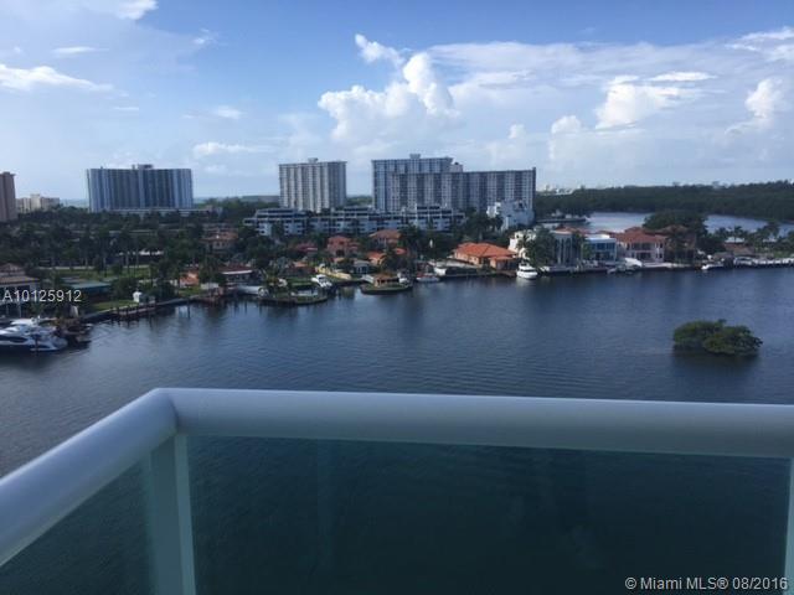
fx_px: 665
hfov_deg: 61.7
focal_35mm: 29
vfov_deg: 48.2
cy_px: 298
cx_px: 397
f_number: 2.2
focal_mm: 4.15
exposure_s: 1/1980
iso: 32
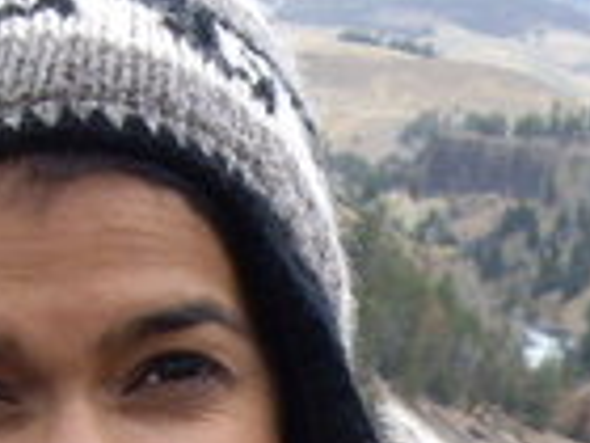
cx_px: 573
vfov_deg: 8.4
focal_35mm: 174
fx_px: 2966
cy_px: 603
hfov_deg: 11.3
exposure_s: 1/125
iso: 100
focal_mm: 6.2
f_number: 2.7
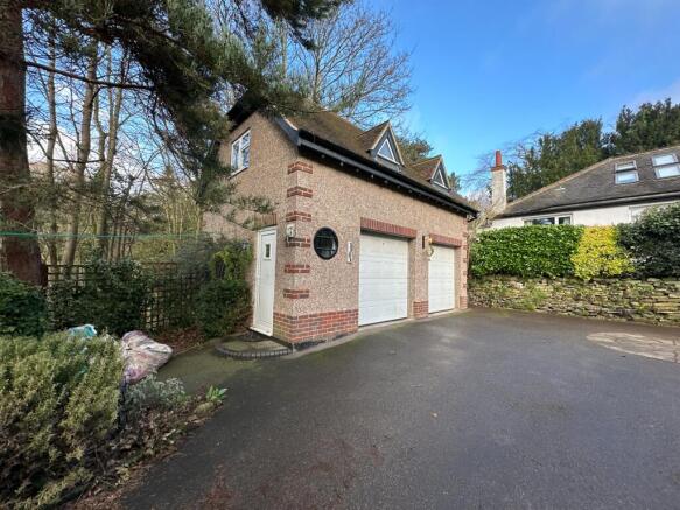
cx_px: 340
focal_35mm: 14
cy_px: 255
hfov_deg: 102.1
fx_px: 275
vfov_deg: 85.7
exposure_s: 1/260
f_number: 2.2
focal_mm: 2.22
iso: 40
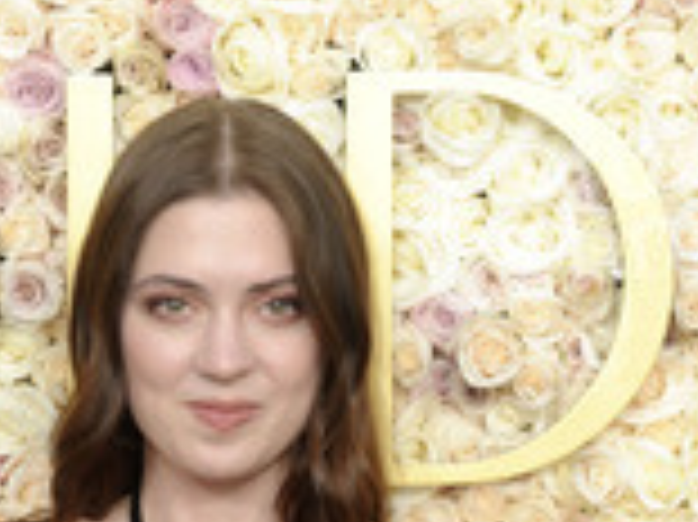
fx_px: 6004
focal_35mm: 298
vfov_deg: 4.9
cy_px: 882
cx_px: 236
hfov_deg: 6.7
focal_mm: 120
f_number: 13
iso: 1000
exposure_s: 1/250
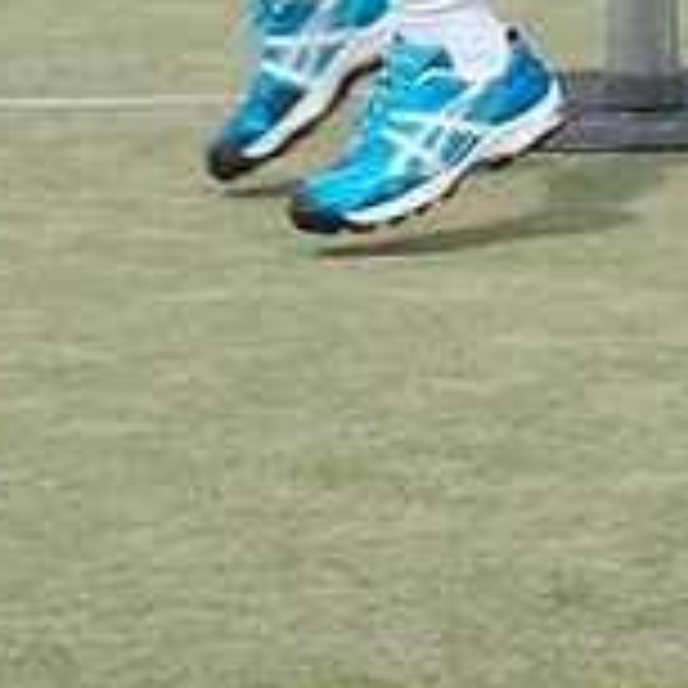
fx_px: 10520
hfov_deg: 3.7
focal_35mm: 468
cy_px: -360
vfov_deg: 3.7
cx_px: -567
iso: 200
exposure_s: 1/250
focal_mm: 55
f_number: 9
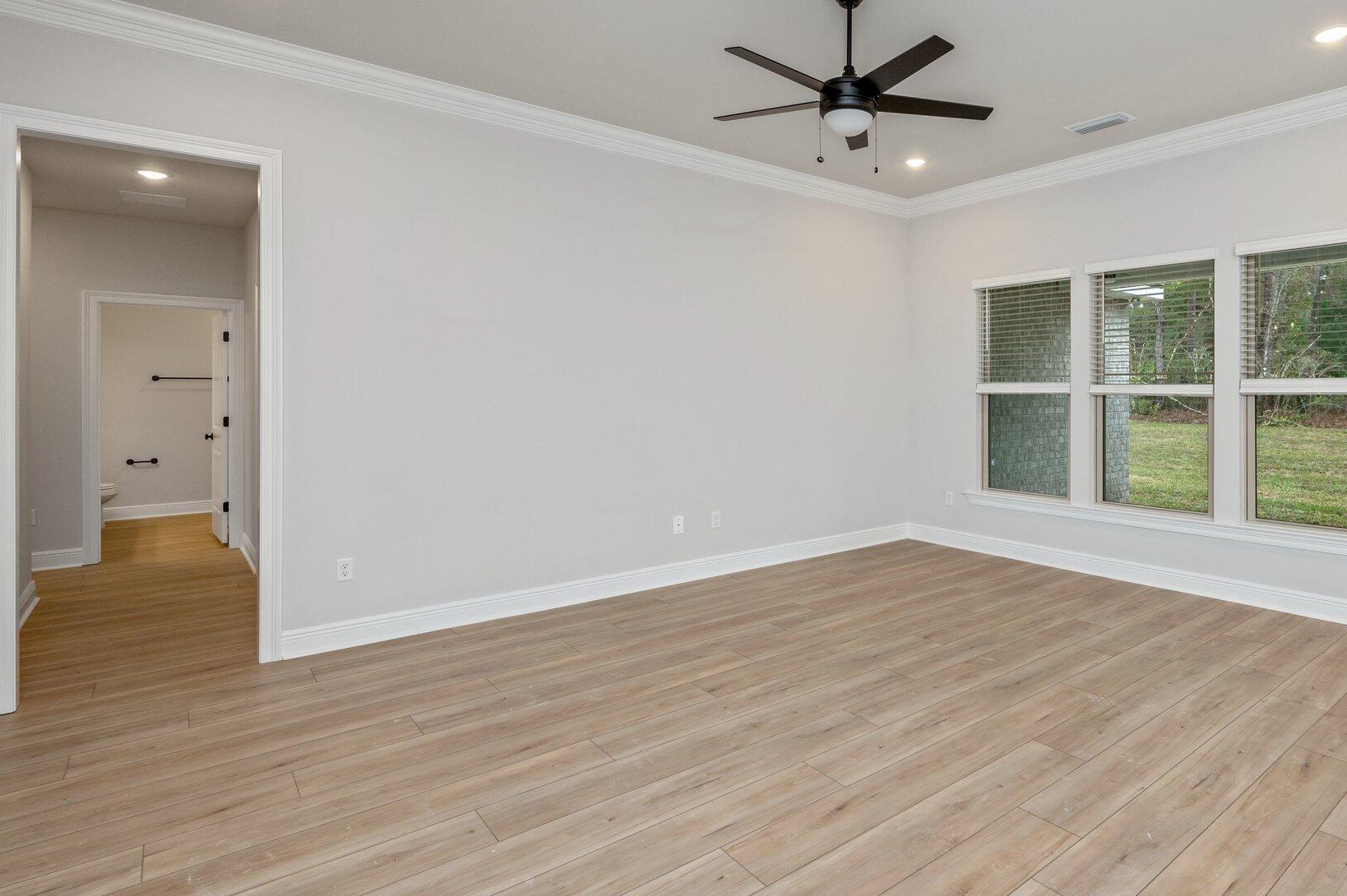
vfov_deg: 61.7
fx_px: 748
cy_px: 395
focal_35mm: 20
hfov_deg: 82.5
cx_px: 837
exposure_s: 1/60
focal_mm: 16
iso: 500
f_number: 7.1
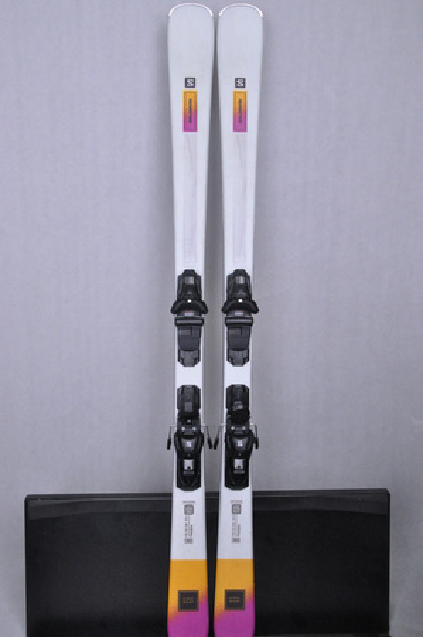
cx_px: 212
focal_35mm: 36
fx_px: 636
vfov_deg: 53.2
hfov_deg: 36.8
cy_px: 318
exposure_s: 1/125
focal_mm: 24
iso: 3200
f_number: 9.5
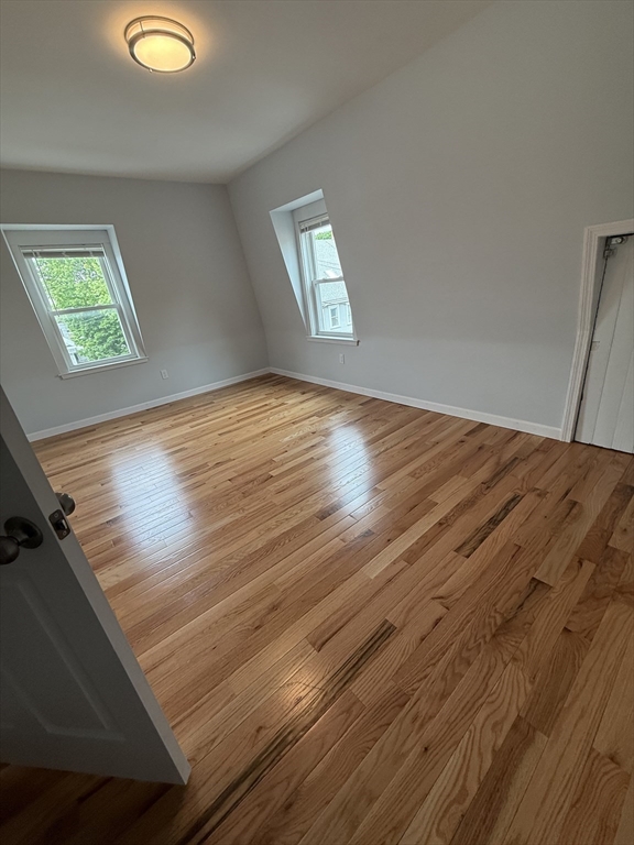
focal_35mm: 14
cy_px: 422
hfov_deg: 85.7
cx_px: 317
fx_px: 342
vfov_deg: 102.1
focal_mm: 2.22
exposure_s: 1/120
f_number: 2.2
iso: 100
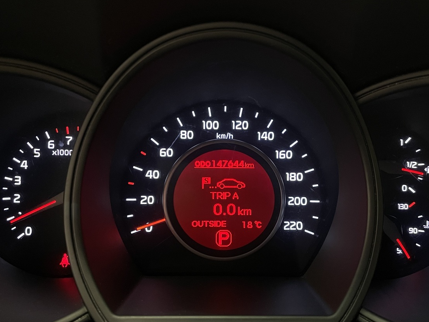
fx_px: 421
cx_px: 235
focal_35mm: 34
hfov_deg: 53.9
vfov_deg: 41.8
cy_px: 175
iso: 400
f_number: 1.6
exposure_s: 1/33
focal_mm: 4.2
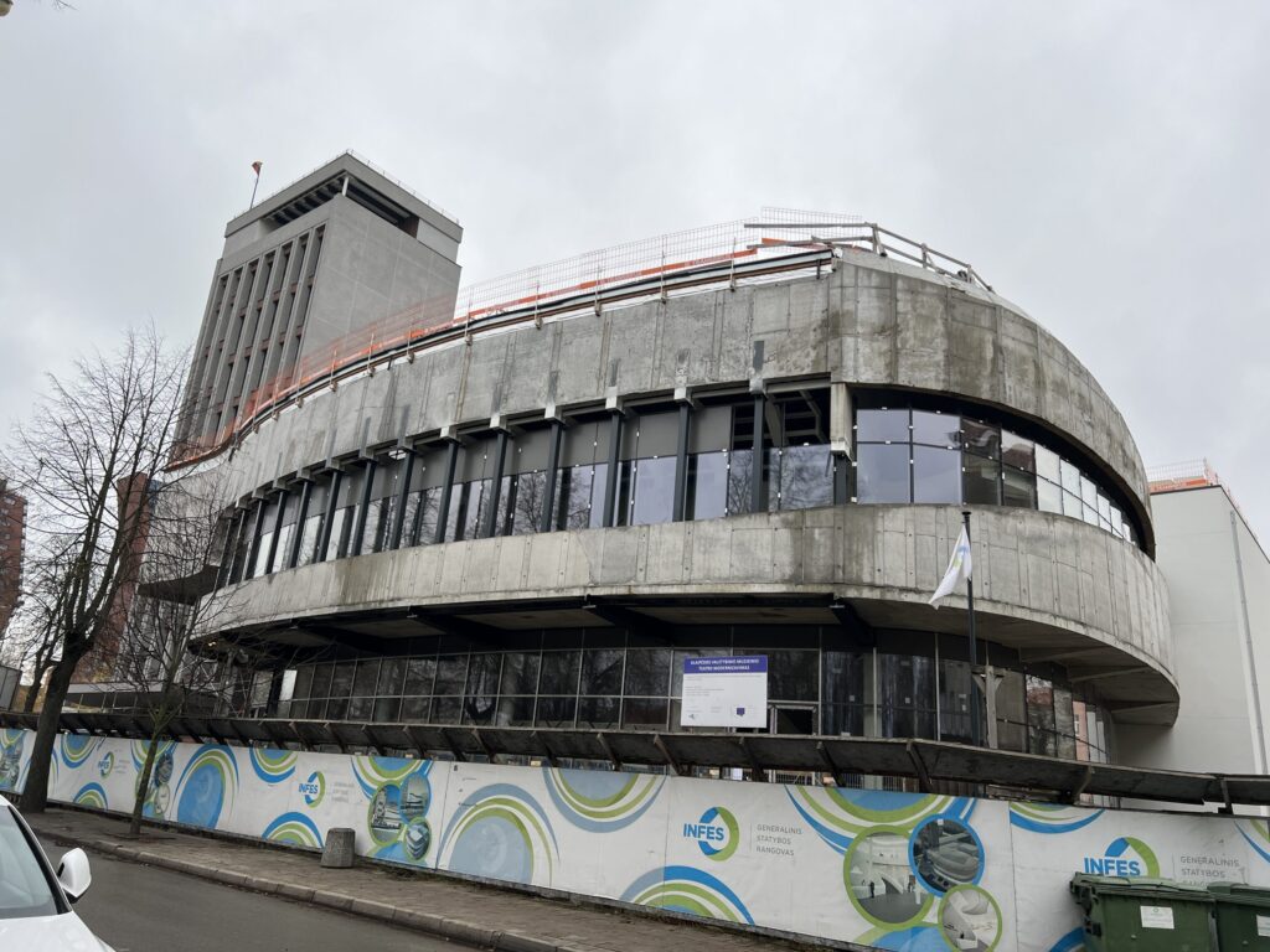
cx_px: 635
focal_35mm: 26
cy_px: 476
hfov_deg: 67.3
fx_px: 954
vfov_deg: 53.1
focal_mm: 5.7
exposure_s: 1/427
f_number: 1.5
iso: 50
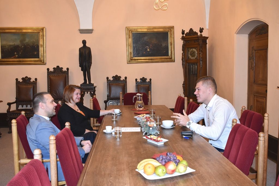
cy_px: 93
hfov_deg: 51.3
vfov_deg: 35.5
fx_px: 291
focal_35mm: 38
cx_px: 140
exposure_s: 1/60
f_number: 5
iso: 1800
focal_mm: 25
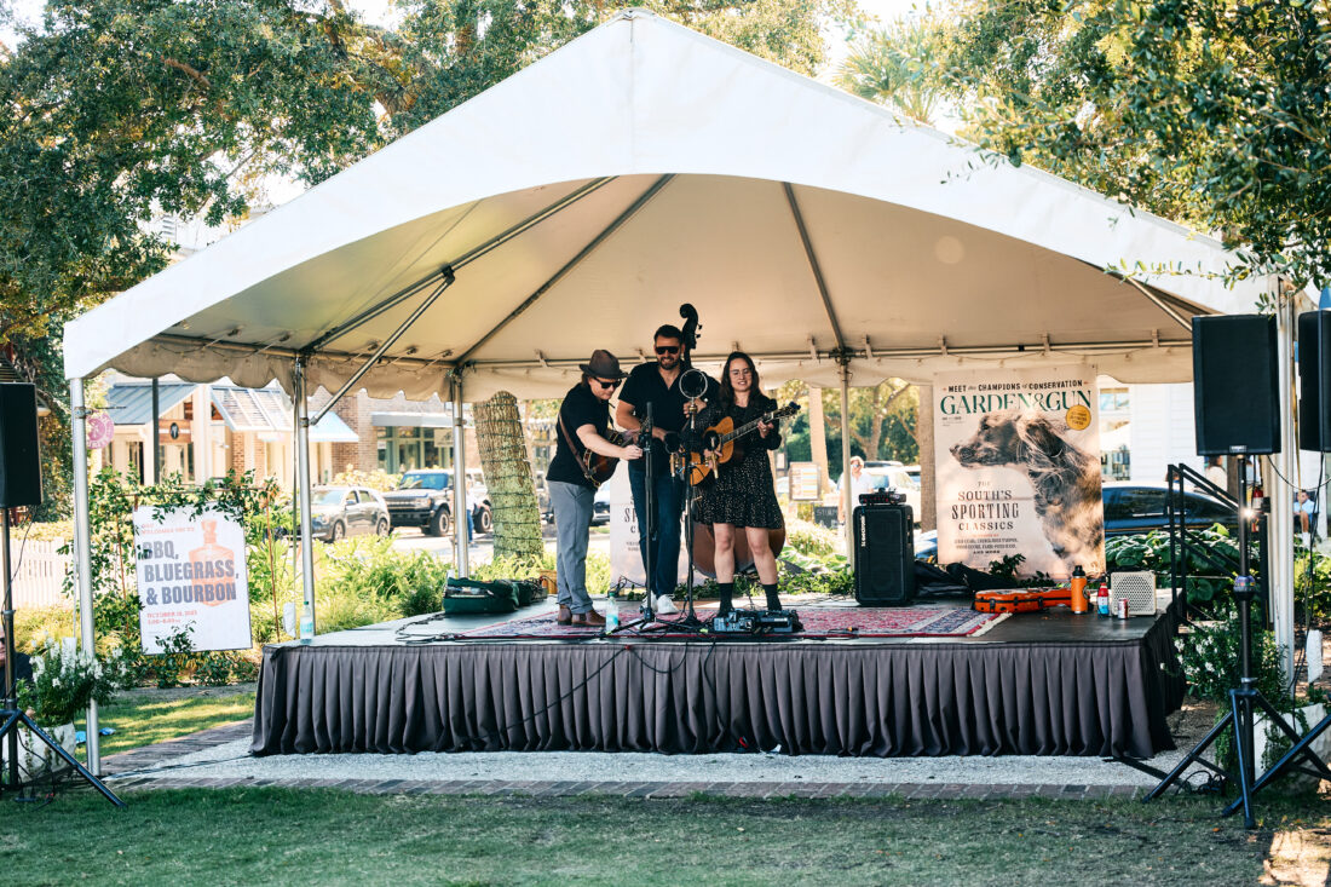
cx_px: 666
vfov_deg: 21.9
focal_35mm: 62
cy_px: 444
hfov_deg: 32.4
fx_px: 2292
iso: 400
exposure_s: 1/1000
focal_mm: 62
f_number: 3.2
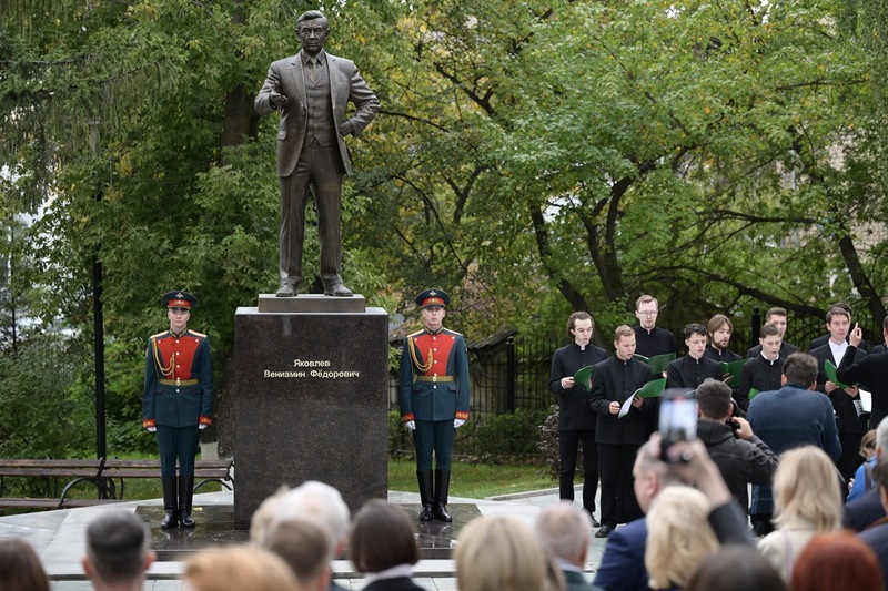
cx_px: 444
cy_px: 296
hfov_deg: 21.5
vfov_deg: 14.4
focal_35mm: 95
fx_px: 2343
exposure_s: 1/400
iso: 400
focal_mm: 95
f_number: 2.8
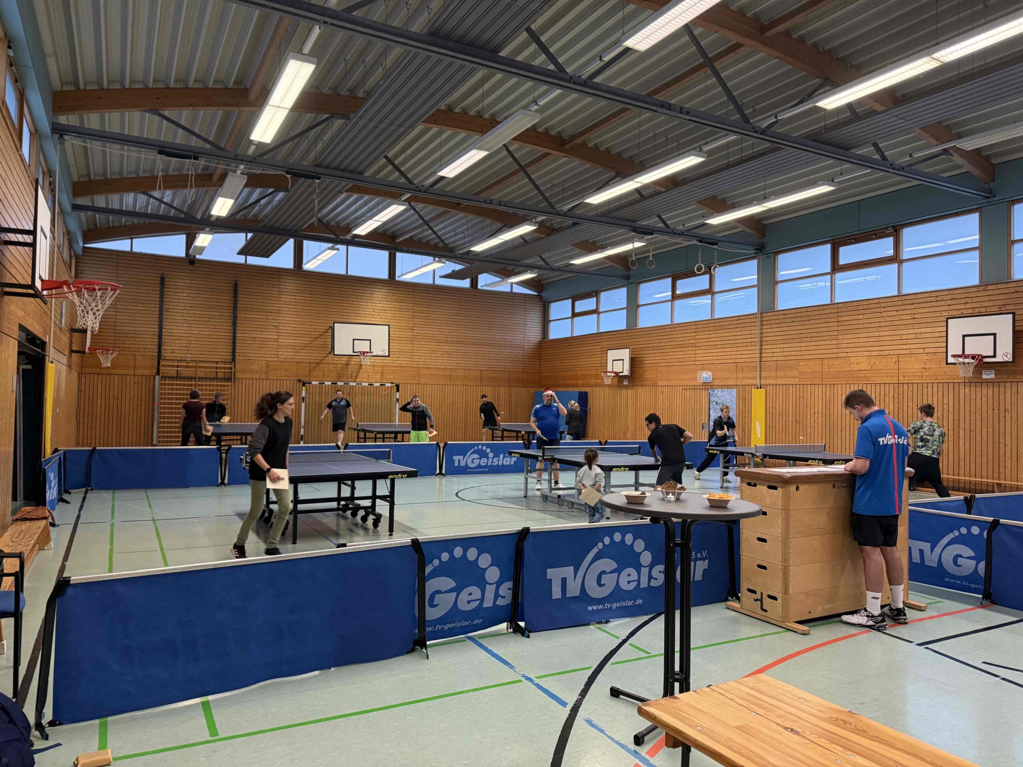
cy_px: 384
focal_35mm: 24
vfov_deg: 56.8
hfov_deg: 71.6
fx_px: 709
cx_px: 512
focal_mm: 6.76
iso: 400
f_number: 1.78
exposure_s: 1/100
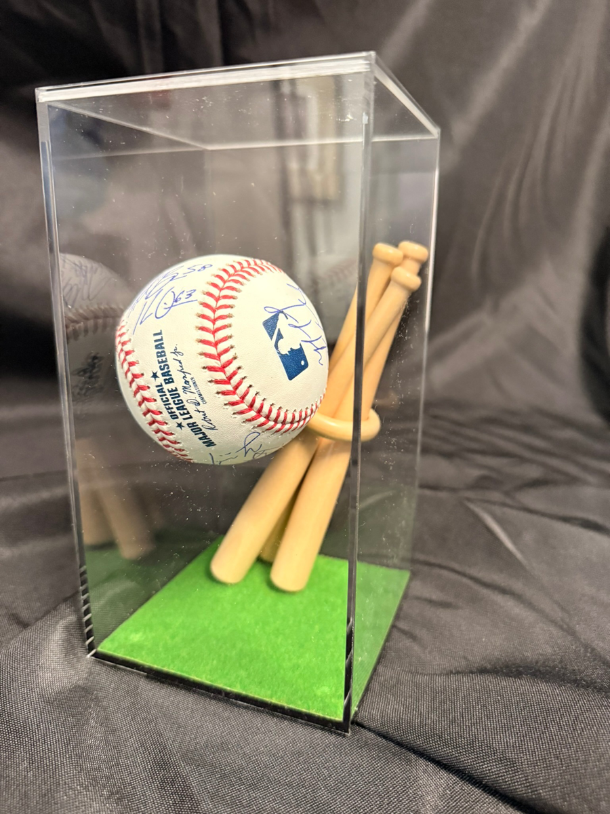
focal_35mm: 24
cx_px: 305
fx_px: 564
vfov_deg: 71.6
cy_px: 407
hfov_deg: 56.8
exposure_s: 1/60
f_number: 1.78
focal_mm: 6.76
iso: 800
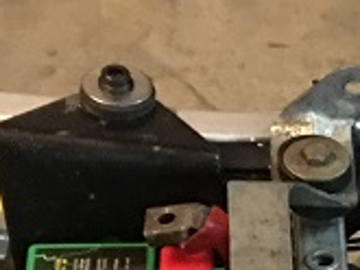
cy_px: 449
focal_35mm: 176
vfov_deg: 8.2
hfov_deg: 9.7
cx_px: 905
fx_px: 1832
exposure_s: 1/4
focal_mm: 4.15
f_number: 2.2
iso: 100
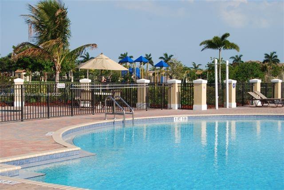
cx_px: 142
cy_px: 95
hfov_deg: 29.8
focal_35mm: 68
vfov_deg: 20.2
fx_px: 533
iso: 100
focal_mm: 45
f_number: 8
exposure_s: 1/250
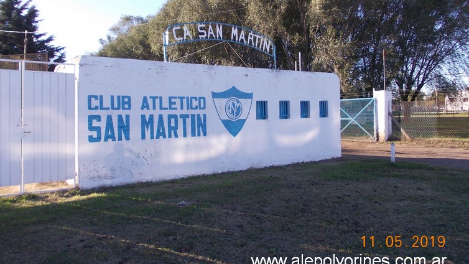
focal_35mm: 31
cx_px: 231
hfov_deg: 62.6
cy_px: 105
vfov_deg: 37.6
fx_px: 385
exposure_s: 1/400
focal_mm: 4
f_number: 2.7
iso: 80
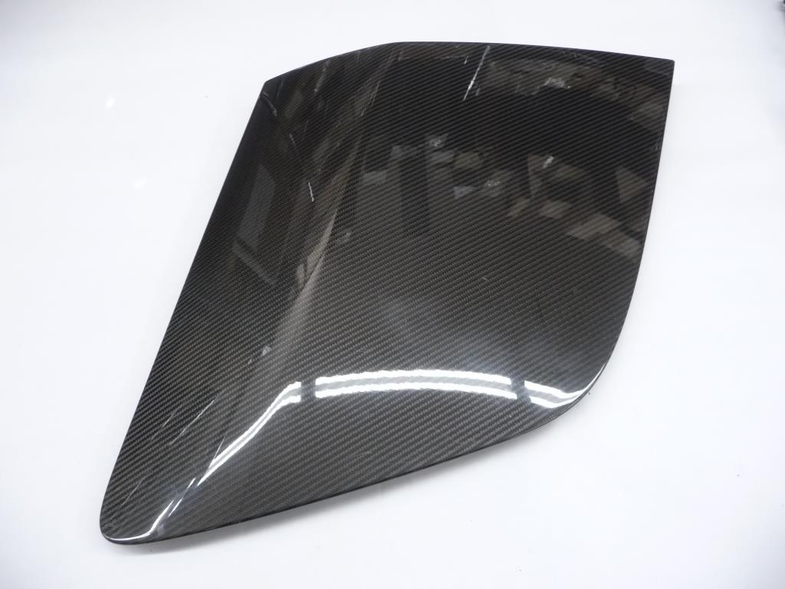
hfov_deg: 63.4
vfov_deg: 49.7
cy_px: 294
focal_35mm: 28
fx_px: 635
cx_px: 392
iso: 320
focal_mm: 4.7
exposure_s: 1/30
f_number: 3.3
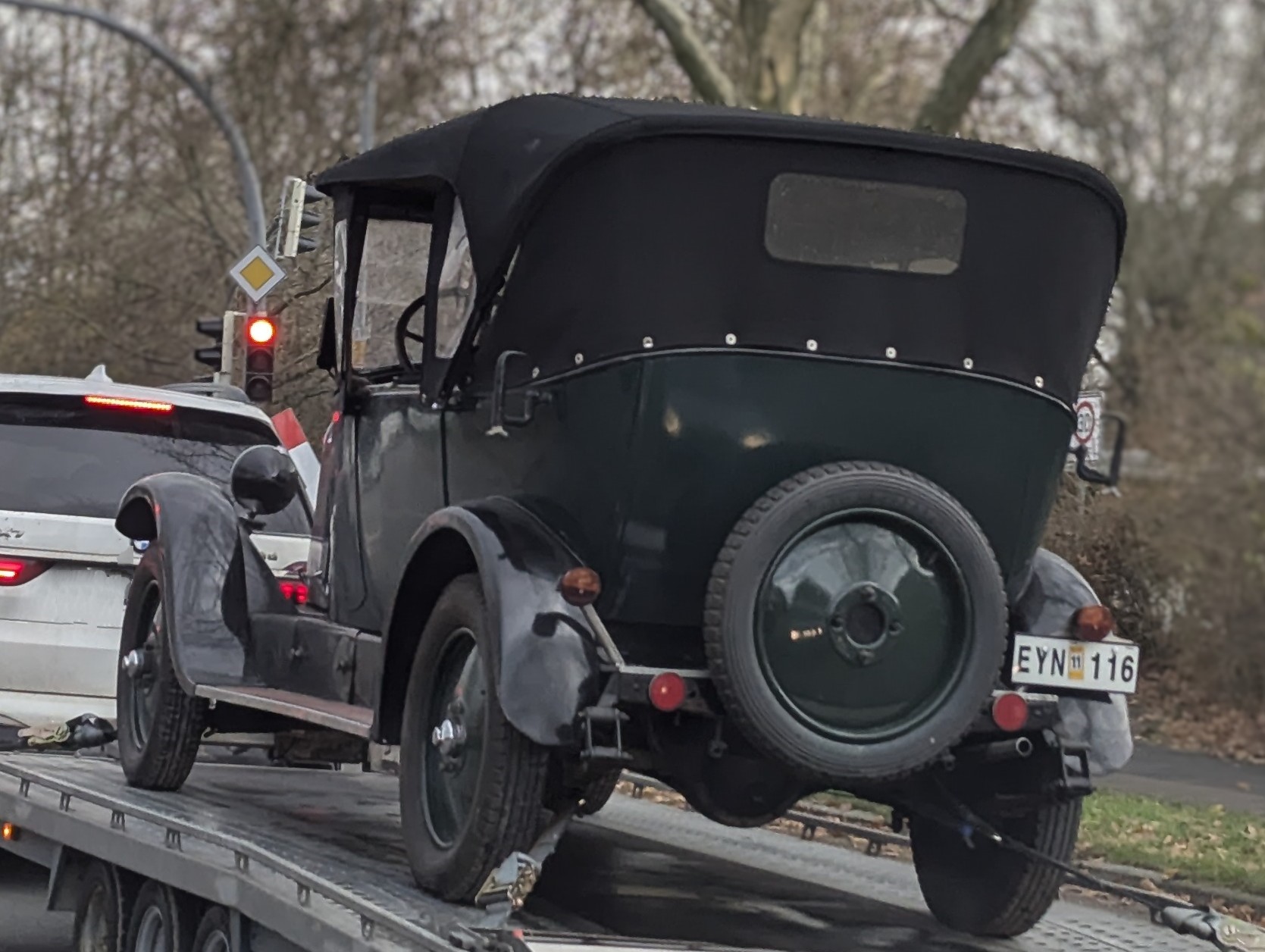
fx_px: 1756
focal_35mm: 48
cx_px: 632
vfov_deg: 30.3
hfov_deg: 39.6
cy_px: 476
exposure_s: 1/230
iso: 71
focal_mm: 6.81
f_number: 1.85
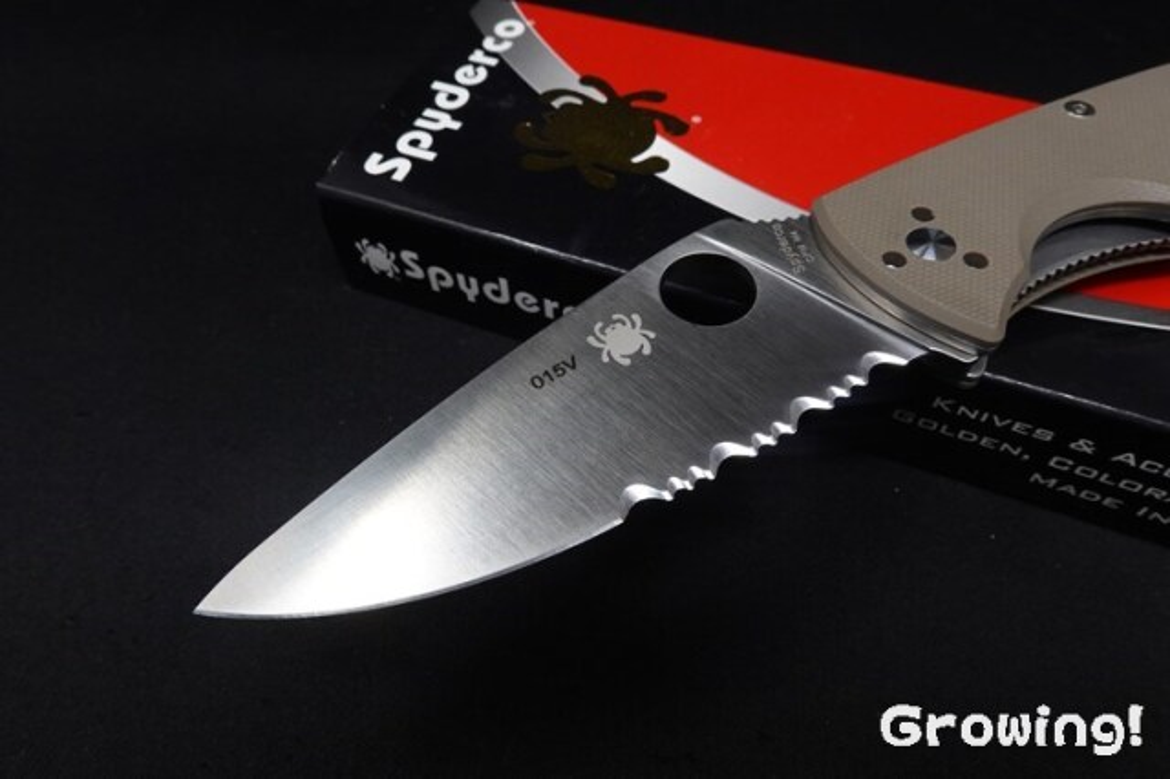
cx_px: 585
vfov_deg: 53.1
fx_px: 780
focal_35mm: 24
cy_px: 390
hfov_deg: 73.8
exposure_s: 1/30
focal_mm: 9
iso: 500
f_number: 9
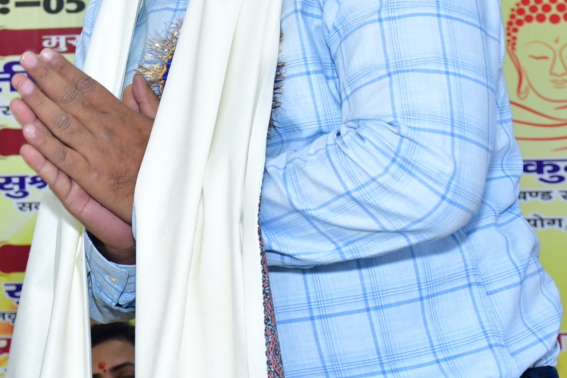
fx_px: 2142
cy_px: -20
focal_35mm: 136
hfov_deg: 14.8
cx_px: -12
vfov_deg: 10.0
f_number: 5.6
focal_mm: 38
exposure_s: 1/125
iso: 800
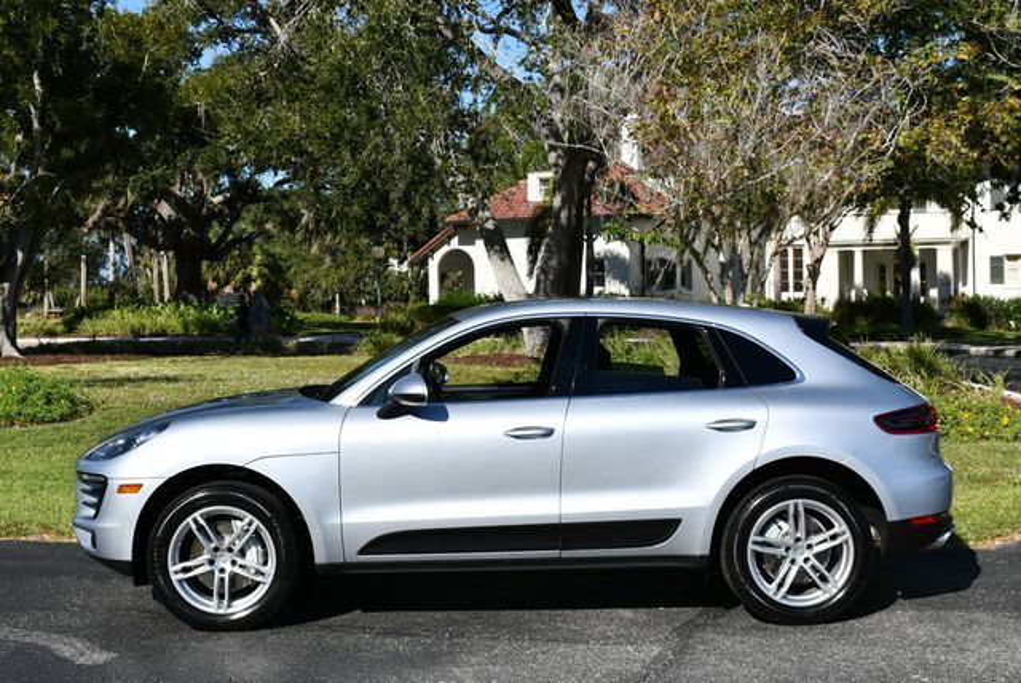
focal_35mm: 50
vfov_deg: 27.0
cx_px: 510
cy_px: 342
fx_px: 1419
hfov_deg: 39.6
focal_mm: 25
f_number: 9
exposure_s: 1/320
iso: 100
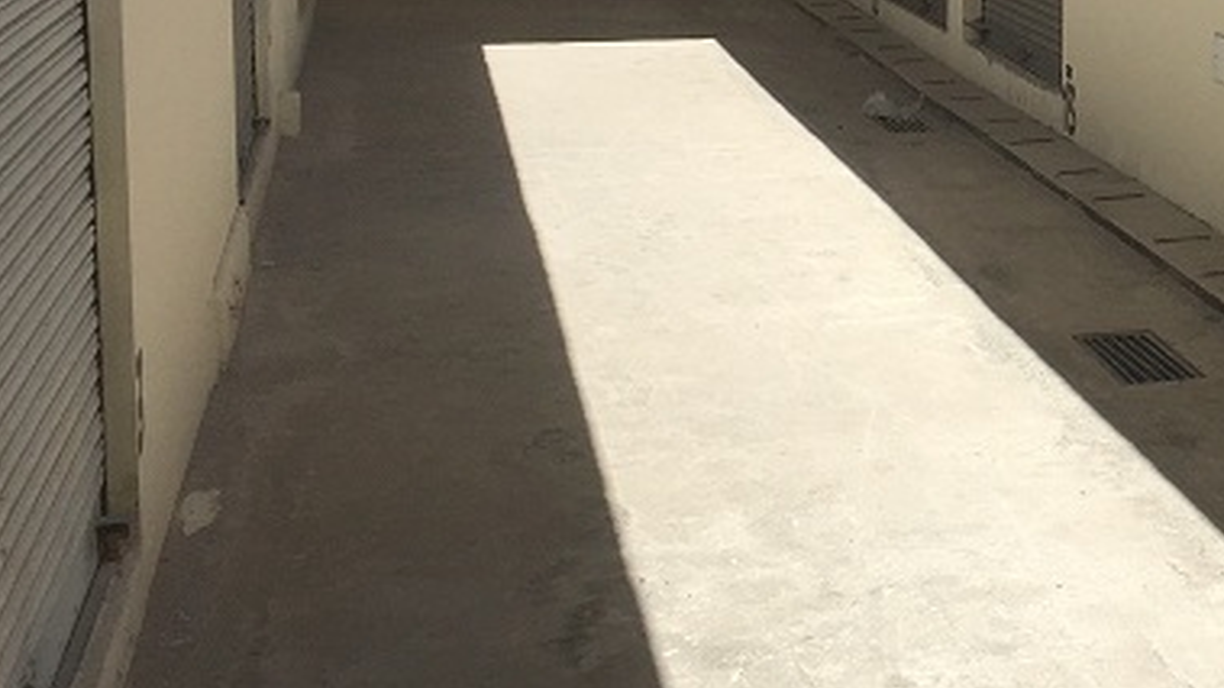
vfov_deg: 17.4
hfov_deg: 28.7
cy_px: 55
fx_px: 2207
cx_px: 1276
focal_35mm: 68
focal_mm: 4.15
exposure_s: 1/1799
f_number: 2.2
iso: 32
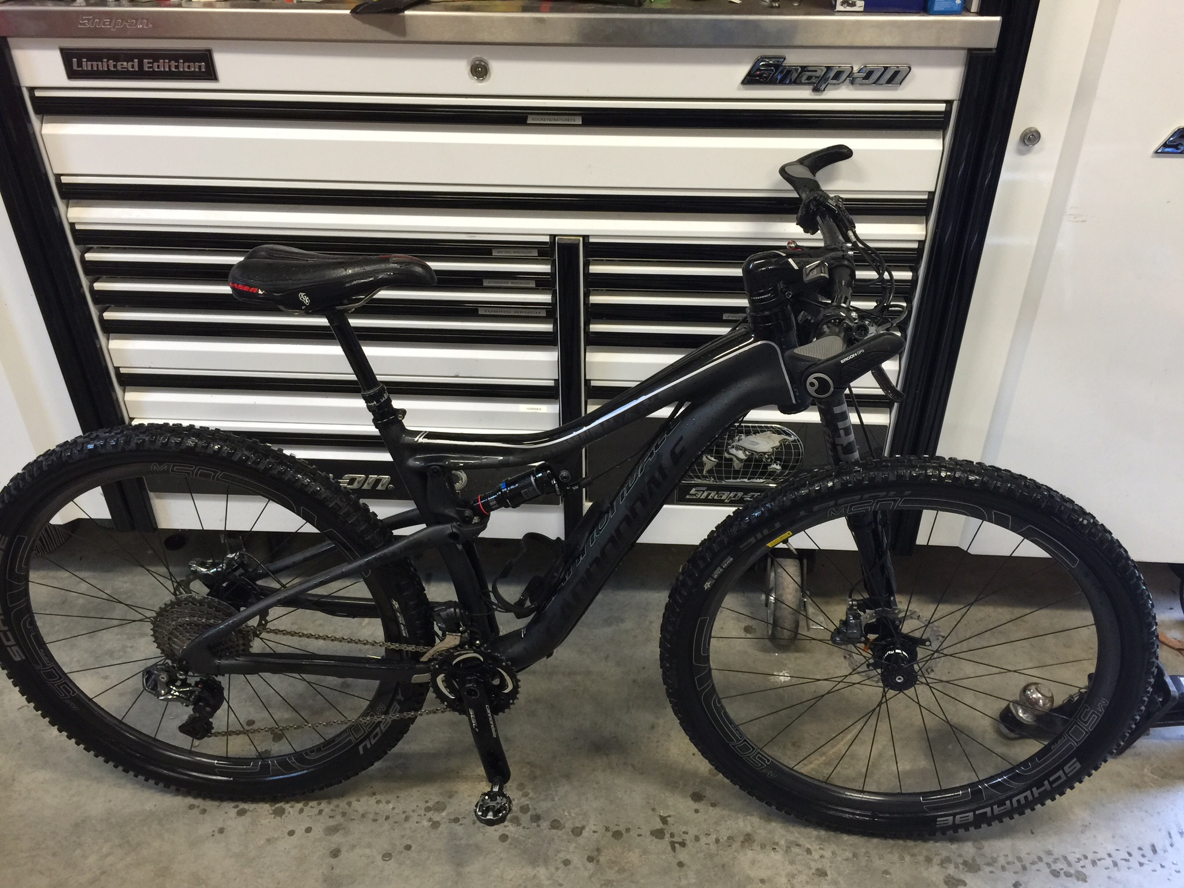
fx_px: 992
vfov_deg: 48.2
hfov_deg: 61.7
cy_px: 444
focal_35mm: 29
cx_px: 592
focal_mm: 4.15
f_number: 2.2
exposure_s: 1/30
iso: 50
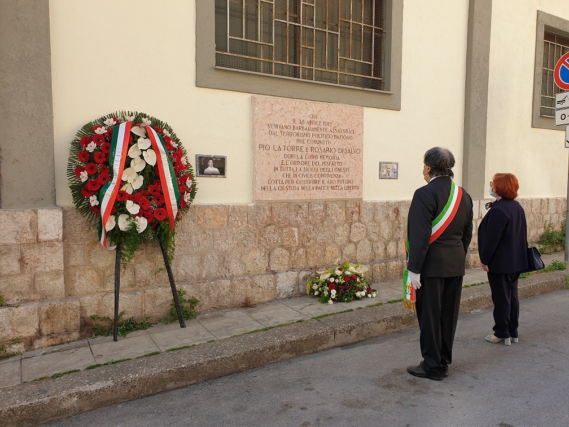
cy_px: 214
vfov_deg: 53.1
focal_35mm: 26
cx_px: 284
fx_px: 427
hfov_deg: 67.3
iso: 50
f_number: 2.4
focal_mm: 4.3
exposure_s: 1/401
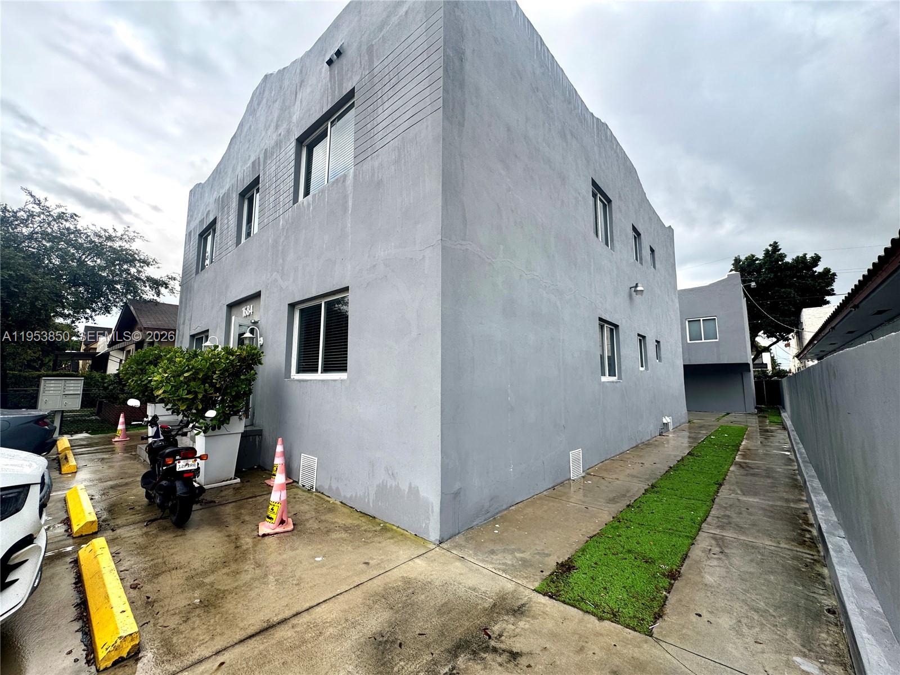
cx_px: 450
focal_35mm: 14
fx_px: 364
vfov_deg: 85.7
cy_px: 338
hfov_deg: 102.1
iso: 40
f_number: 2.2
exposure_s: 1/238
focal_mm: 2.22
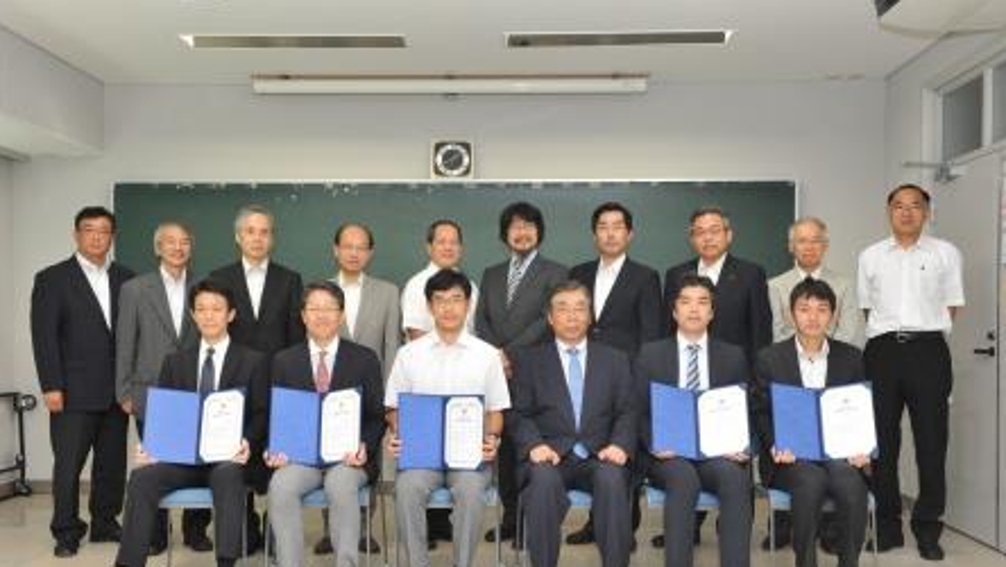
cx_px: 503
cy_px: 336
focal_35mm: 38
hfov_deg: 52.8
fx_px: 1014
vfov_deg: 31.1
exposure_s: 1/250
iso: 3200
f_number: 8
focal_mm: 36
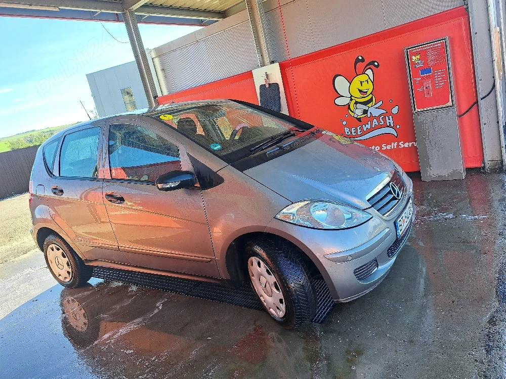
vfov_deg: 56.8
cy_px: 190
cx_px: 253
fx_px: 351
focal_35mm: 24
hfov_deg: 71.6
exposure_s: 1/133
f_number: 1.8
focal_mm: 5.23
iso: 50
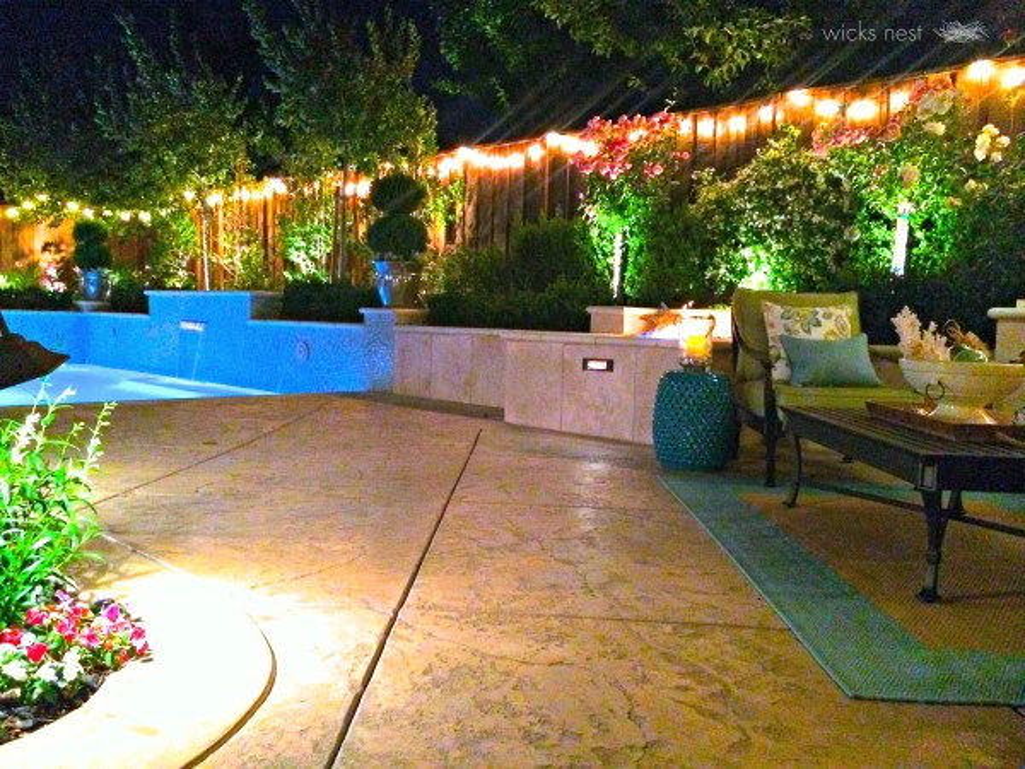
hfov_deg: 60.0
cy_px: 384
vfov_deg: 46.8
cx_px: 512
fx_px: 888
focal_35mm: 30
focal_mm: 4.12
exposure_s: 1/15
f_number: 2.2
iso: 800
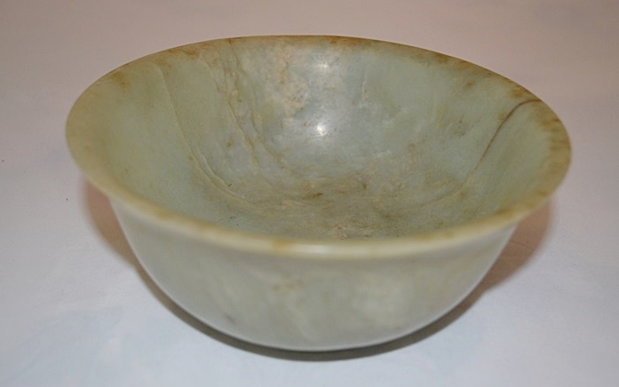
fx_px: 776
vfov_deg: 28.0
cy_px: 198
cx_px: 309
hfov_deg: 43.5
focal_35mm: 46
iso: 1000
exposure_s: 1/60
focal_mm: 30
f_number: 4.5
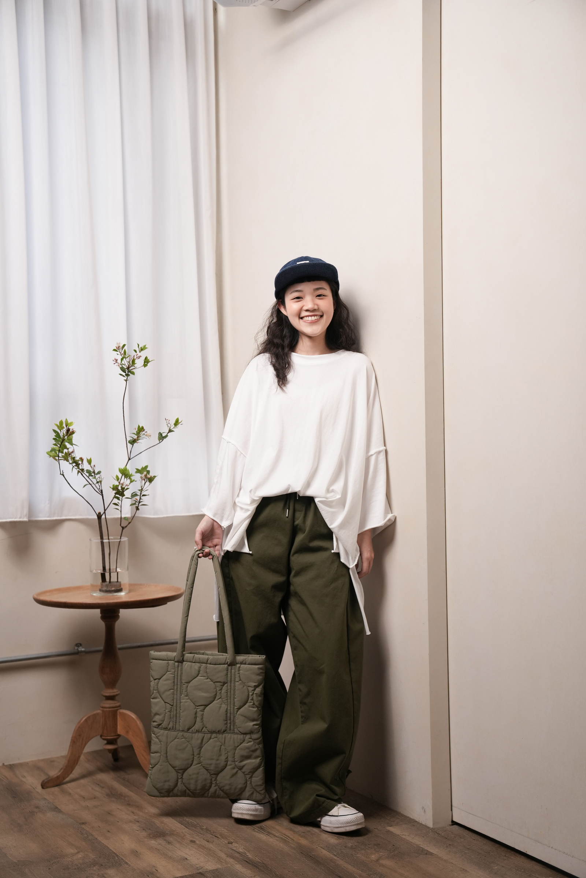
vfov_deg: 38.9
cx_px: 293
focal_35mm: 51
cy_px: 439
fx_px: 1245
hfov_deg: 26.5
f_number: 3.2
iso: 800
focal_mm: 51
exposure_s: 1/250
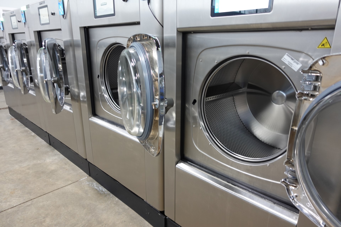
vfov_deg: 53.1
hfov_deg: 73.7
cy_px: 114
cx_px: 170
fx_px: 227
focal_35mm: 24
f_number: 1.8
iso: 160
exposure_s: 1/30
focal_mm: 9.4
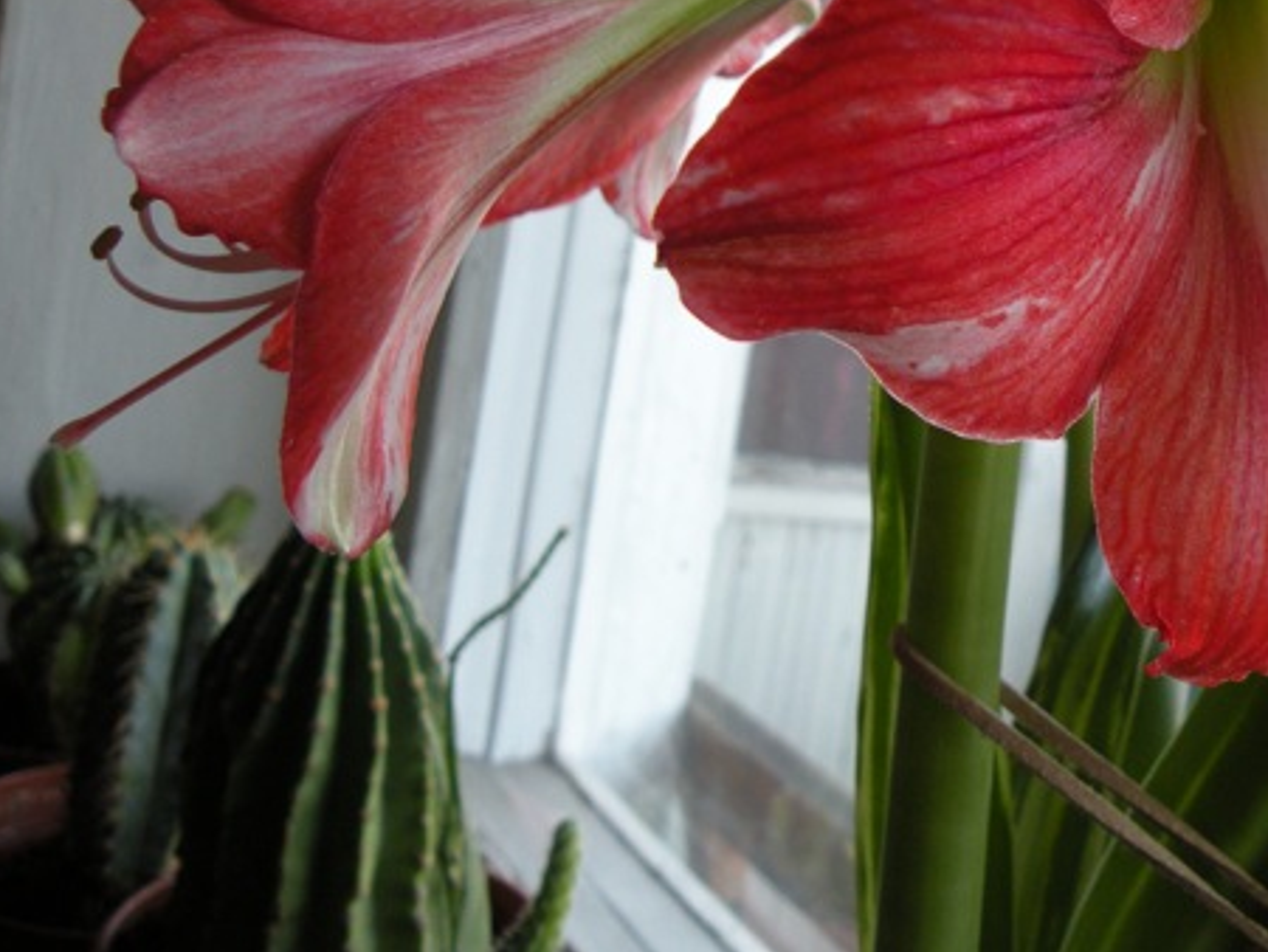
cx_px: 1048
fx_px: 1759
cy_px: 113
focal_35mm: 48
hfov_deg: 37.9
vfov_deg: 29.2
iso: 136
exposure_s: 1/54.3
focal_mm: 4.7
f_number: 2.8
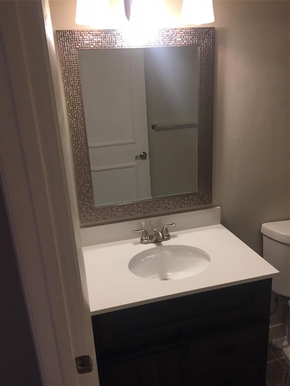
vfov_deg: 61.7
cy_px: 193
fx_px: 324
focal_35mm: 29
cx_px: 145
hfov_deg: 48.2
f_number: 2.2
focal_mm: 4.15
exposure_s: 1/30
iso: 40
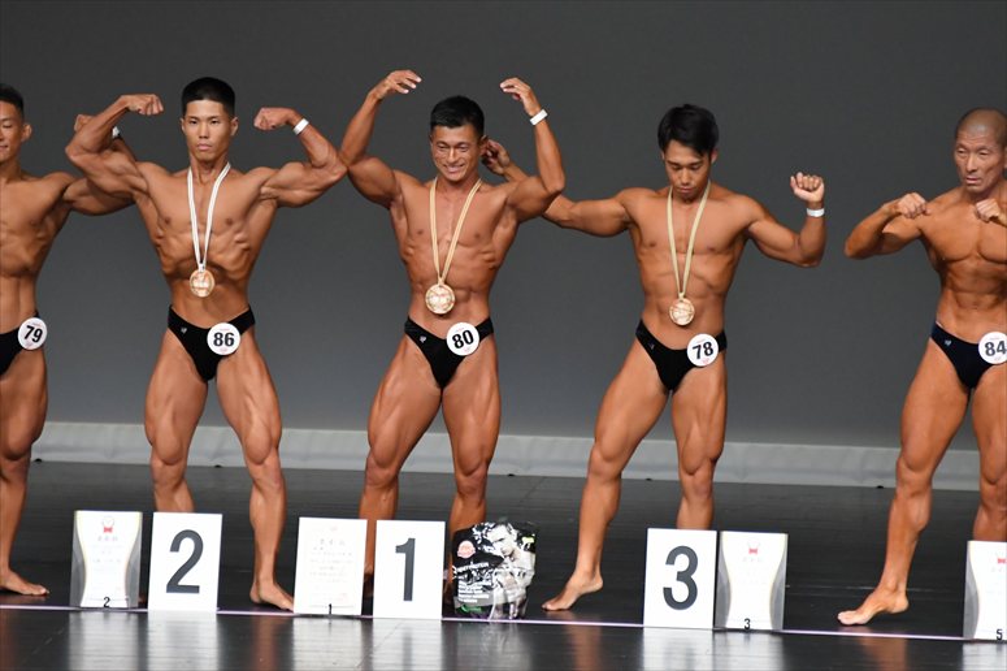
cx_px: 504
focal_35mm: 375
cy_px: 336
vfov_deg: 3.7
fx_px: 10485
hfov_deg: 5.5
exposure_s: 1/400
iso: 5000
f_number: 5.6
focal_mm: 250
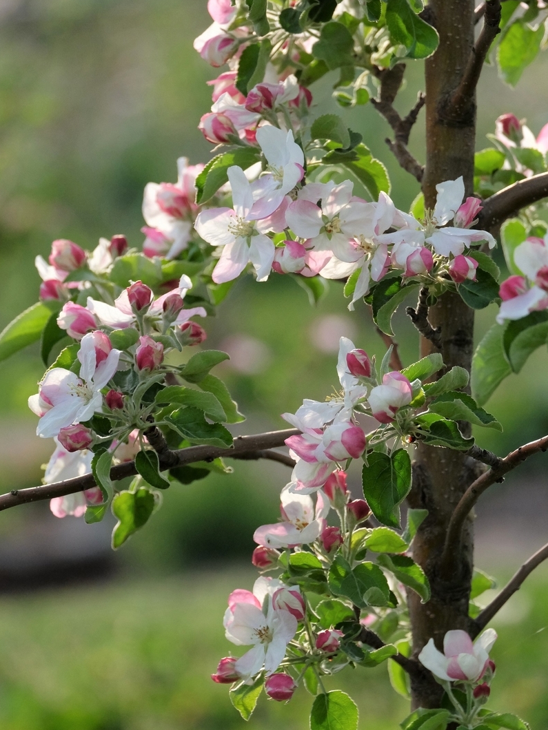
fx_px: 4960
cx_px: 274
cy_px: 362
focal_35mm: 235
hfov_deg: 6.3
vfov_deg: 8.4
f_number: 6
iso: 1600
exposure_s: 1/2500
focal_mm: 143.9
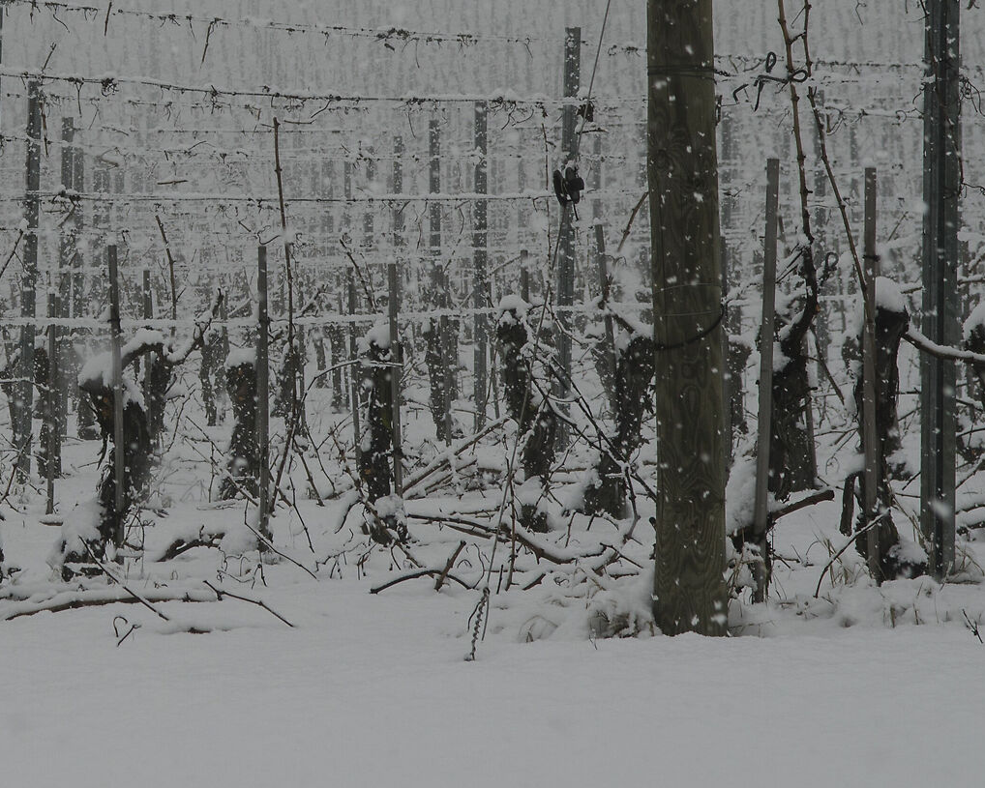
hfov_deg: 10.5
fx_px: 5310
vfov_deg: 8.5
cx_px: -24
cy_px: 165
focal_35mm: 182
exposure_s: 1/400
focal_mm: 55
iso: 160
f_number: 8
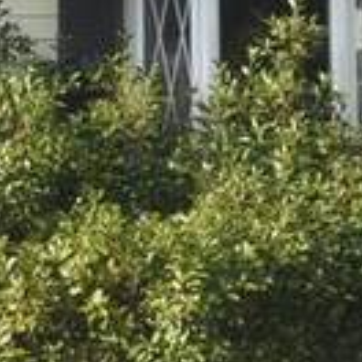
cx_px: -233
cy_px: -178
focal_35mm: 247
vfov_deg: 7.0
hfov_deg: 6.9
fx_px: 2922
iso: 200
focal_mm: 20
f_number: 8
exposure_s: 1/250
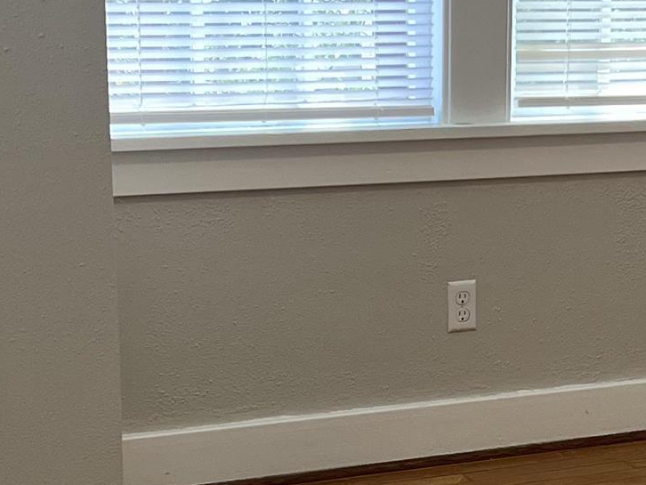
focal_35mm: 110
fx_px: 2053
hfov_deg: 17.6
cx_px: 588
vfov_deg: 13.4
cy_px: 404
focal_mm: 5.7
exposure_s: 1/120
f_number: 1.5
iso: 100
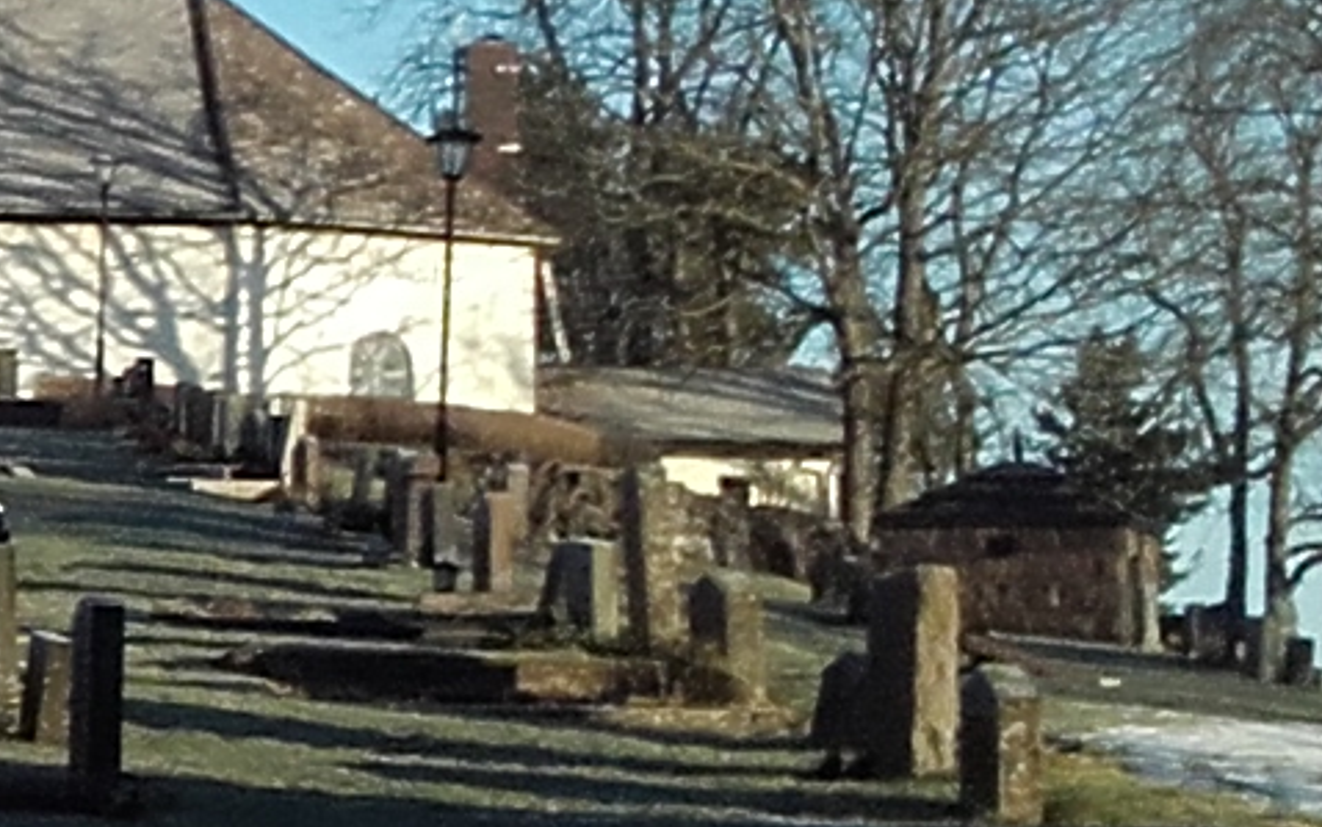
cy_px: 136
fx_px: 6415
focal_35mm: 178
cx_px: -1328
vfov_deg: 7.4
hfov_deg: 10.8
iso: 50
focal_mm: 3.31
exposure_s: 1/705
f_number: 2.2
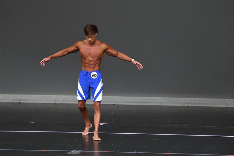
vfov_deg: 4.4
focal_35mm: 315
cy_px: 78
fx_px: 2047
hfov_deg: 6.5
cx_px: 117
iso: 4000
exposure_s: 1/400
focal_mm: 210
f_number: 5.6
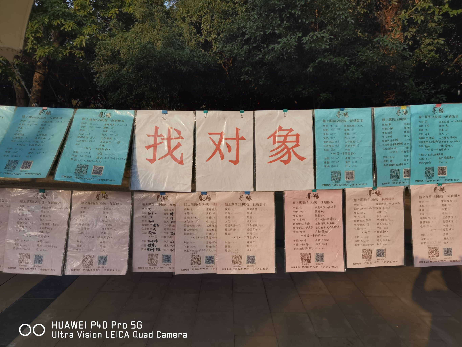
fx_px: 307
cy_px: 174
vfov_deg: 58.9
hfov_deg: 73.9
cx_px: 231
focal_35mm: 23
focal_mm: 6.71
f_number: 1.9
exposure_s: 1/5000
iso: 50
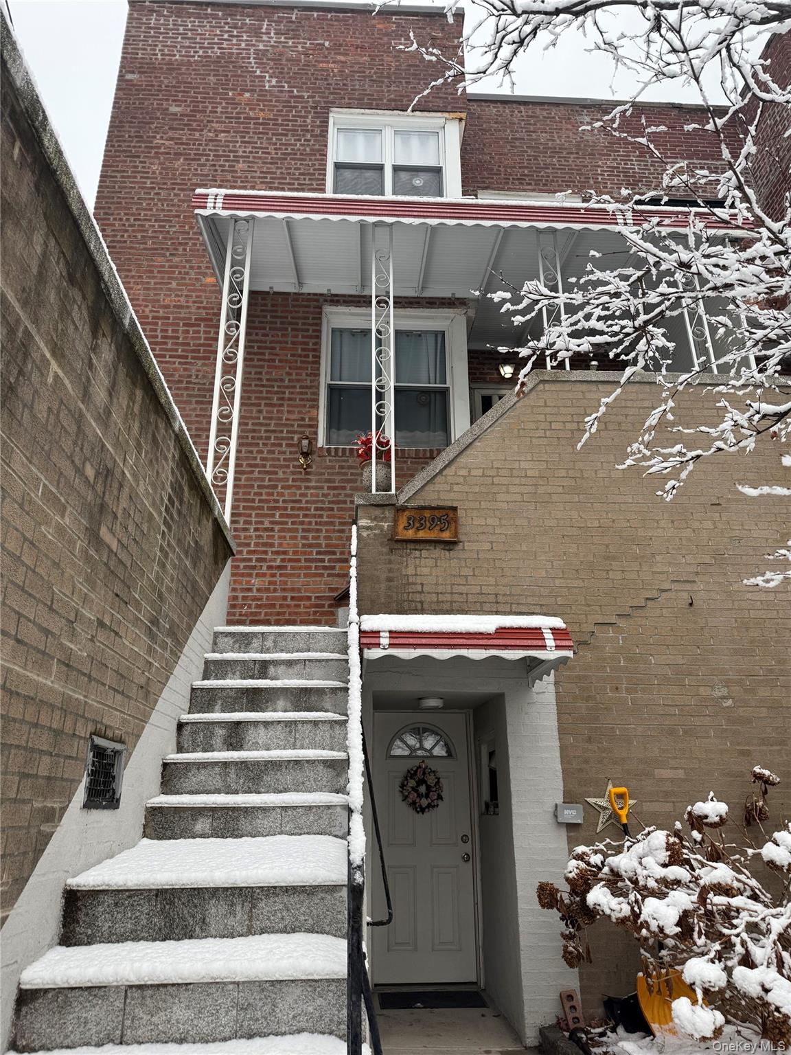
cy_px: 528
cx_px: 396
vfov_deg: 71.6
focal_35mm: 24
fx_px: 731
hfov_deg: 56.8
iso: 80
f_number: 1.78
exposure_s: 1/372
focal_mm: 6.76
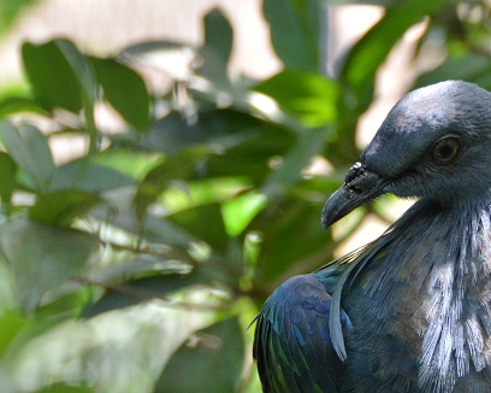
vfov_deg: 6.9
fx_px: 3256
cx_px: 503
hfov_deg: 8.6
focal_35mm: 224
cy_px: 225
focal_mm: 65
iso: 1600
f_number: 5
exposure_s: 1/200
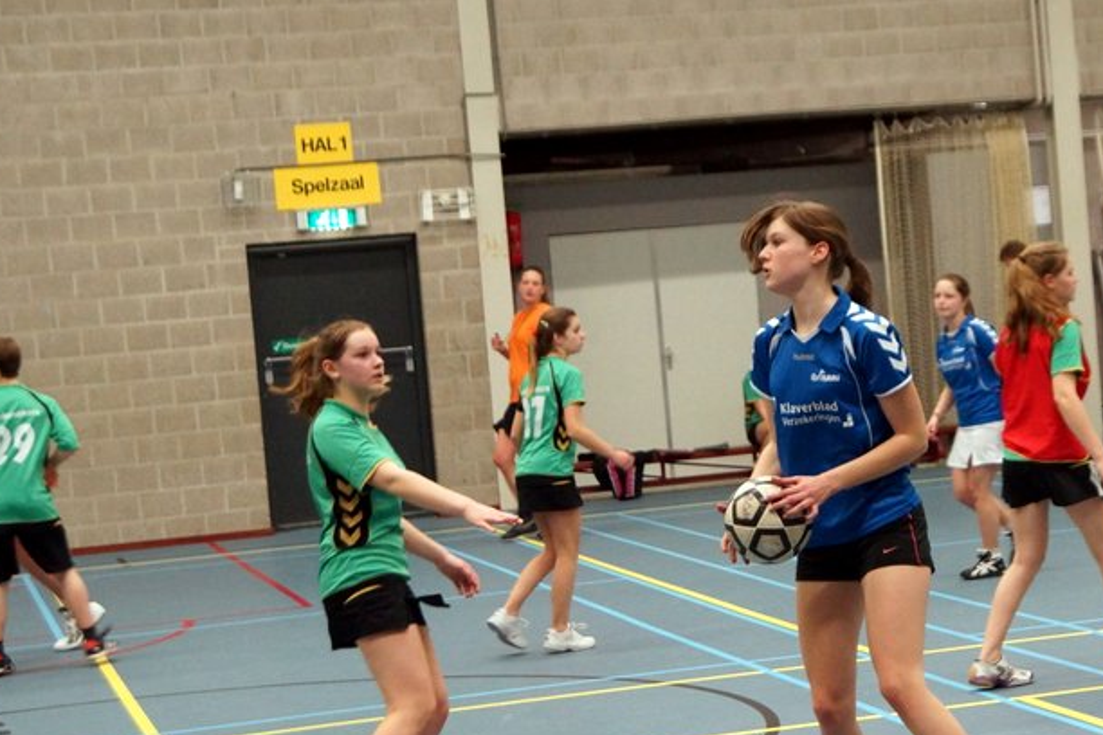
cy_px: 439
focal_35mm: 88
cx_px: 838
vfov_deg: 15.5
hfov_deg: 22.9
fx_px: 2691
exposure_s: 1/160
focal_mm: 35
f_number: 3.2
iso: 1600
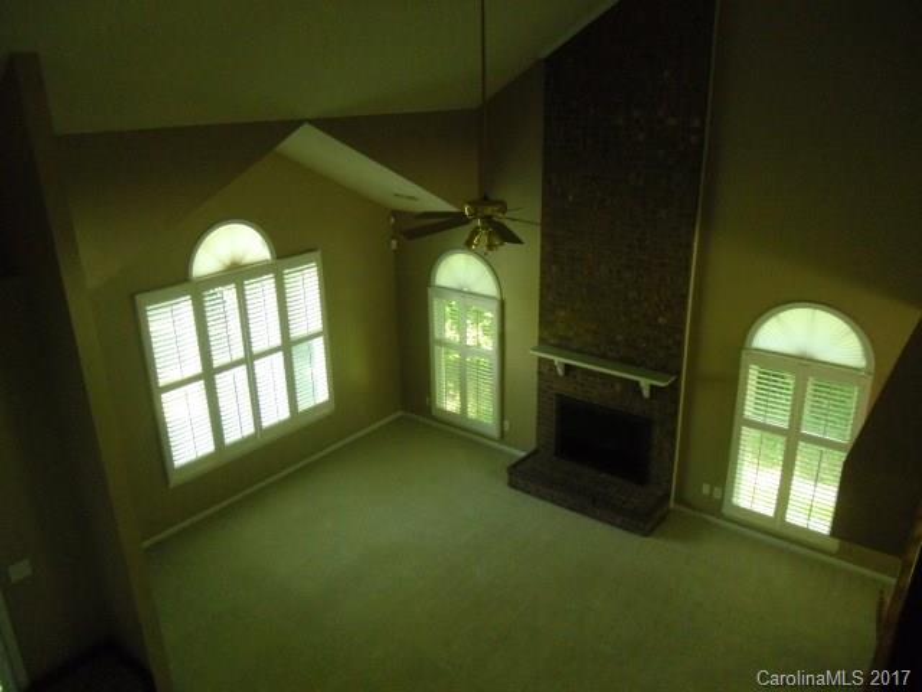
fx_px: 719
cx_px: 461
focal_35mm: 27
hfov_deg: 65.3
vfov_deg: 51.4
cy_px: 346
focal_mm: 4.9
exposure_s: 1/60
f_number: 3.2
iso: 400
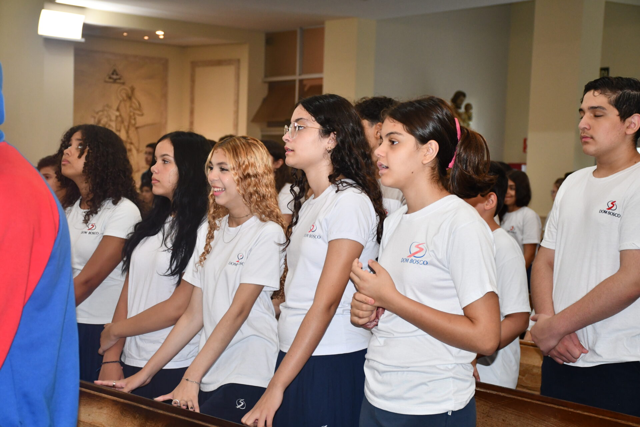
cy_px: 214
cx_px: 320
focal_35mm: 72
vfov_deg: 18.9
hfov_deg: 28.1
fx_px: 1280
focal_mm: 48
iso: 1100
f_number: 4.5
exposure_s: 1/60
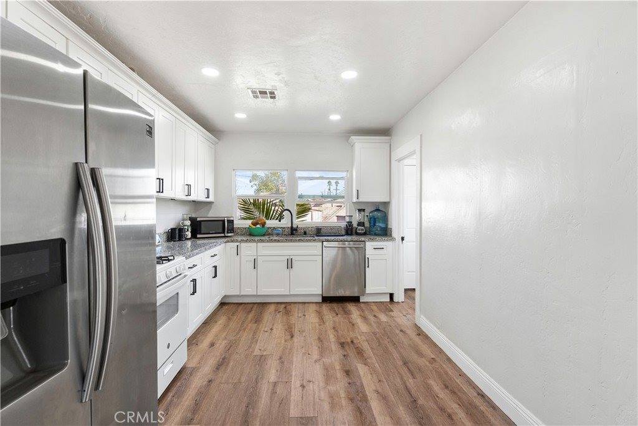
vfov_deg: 70.5
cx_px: 319
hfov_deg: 93.3
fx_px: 301
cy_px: 213
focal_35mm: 17
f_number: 5.6
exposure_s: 1/13
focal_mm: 17
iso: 400
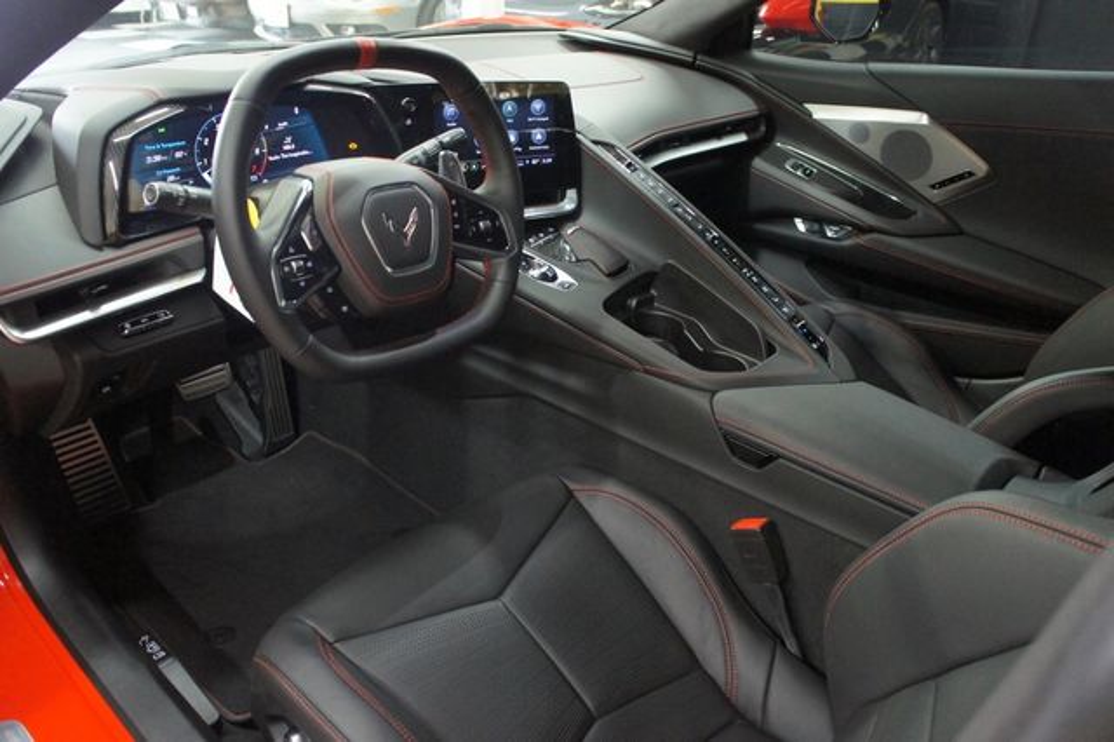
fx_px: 835
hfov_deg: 67.4
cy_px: 371
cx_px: 557
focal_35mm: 27
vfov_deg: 47.9
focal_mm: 18
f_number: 4.5
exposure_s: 1/40
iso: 3200
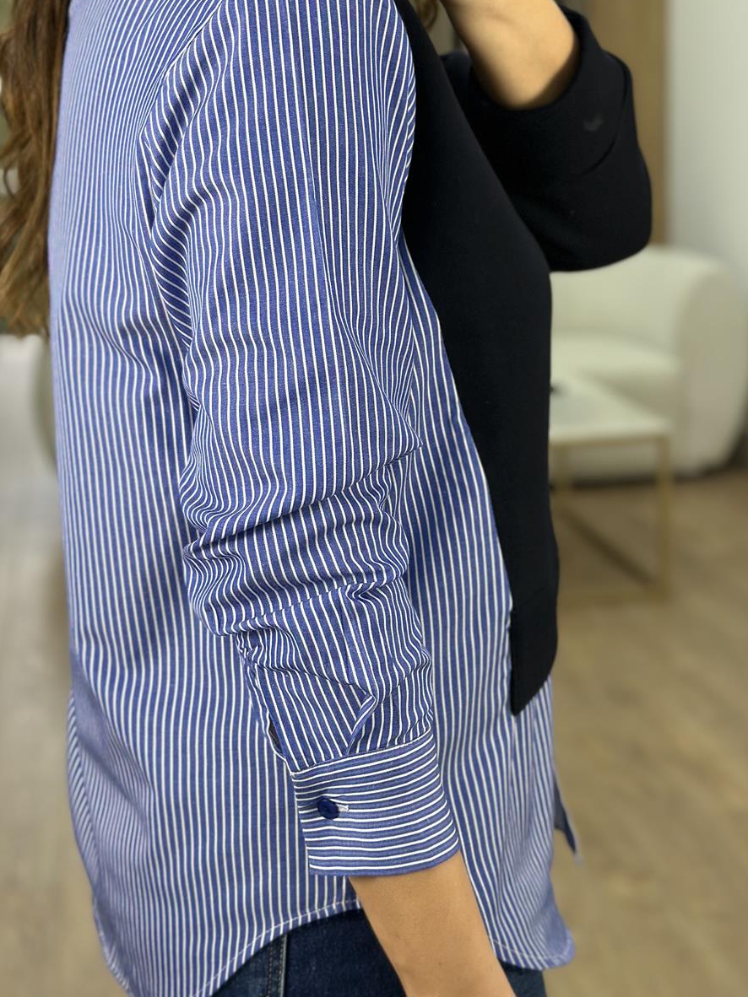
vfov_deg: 29.7
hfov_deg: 22.6
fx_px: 1873
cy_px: 369
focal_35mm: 65
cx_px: 386
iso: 80
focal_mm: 6.86
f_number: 1.78
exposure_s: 1/100
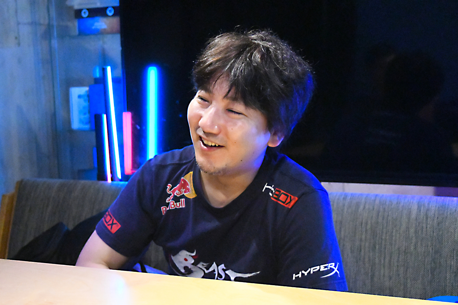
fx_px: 725
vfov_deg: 23.8
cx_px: 229
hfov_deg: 35.1
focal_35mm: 57
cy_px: 152
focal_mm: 38
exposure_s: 1/1000
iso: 32000
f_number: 4.8
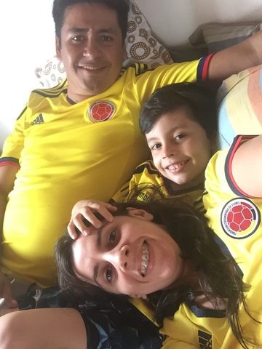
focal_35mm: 31
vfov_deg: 58.4
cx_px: 131
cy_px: 174
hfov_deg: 45.4
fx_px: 313
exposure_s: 1/30
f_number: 2.2
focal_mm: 2.65
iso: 160
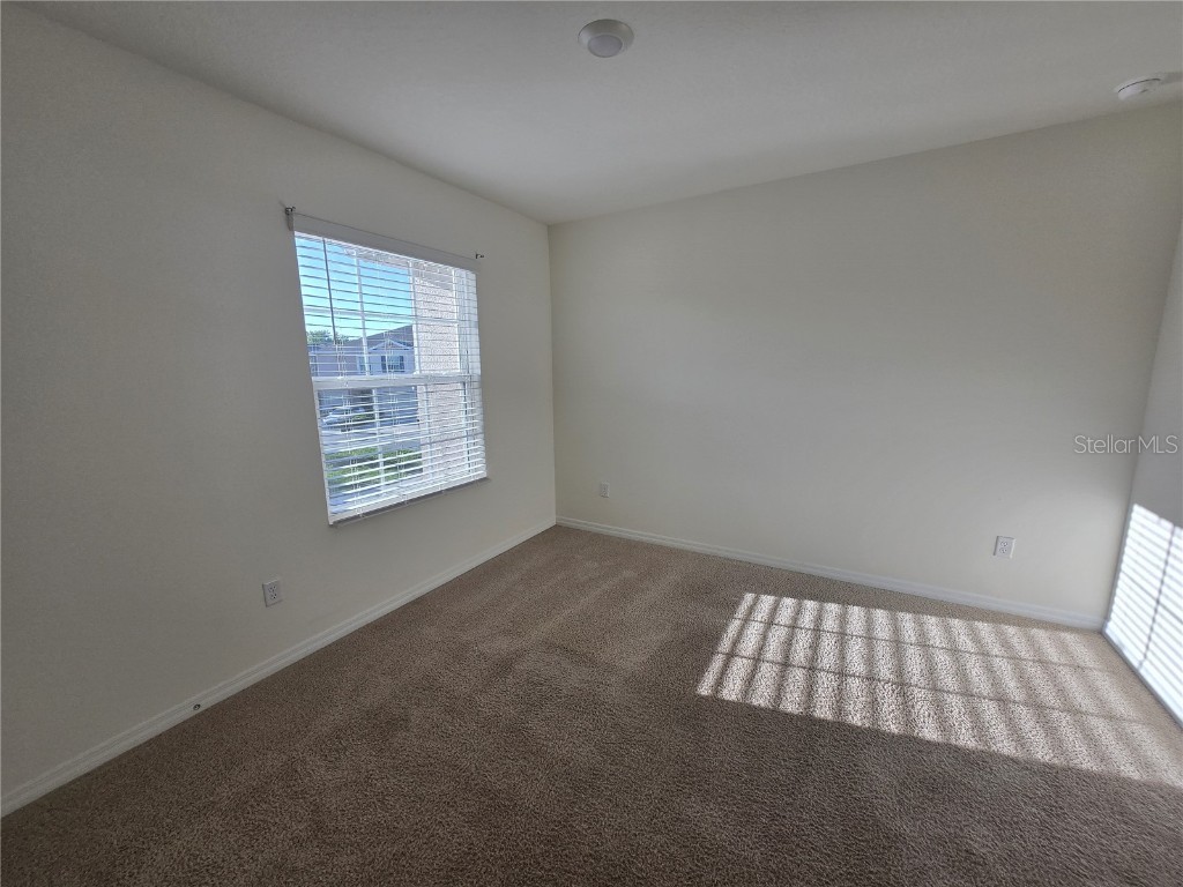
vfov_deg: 89.9
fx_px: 444
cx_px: 592
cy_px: 444
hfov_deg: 106.2
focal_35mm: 13
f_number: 2.2
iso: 25
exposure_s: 1/308
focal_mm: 1.7
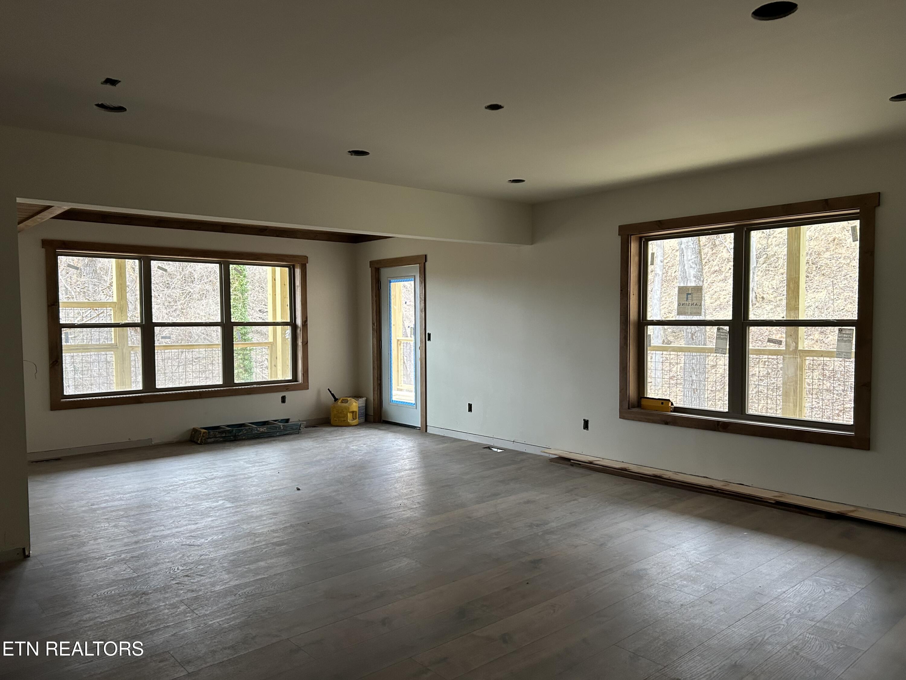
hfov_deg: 67.3
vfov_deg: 53.1
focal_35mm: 26
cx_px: 453
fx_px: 680
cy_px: 340
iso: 200
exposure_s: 1/60
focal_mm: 5.7
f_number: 1.5
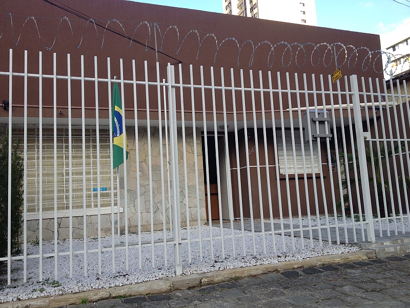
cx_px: 205
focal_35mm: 35
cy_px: 154
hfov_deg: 52.6
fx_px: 415
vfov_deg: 40.7
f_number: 2.4
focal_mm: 4.28
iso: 50
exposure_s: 1/282
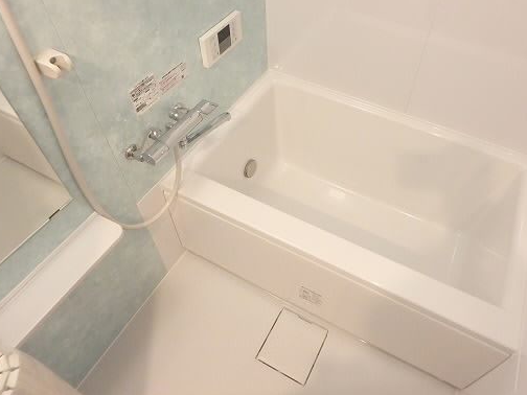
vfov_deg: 54.6
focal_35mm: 25
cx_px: 299
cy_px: 164
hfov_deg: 69.1
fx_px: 381
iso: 800
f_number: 3.5
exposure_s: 1/25
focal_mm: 3.7
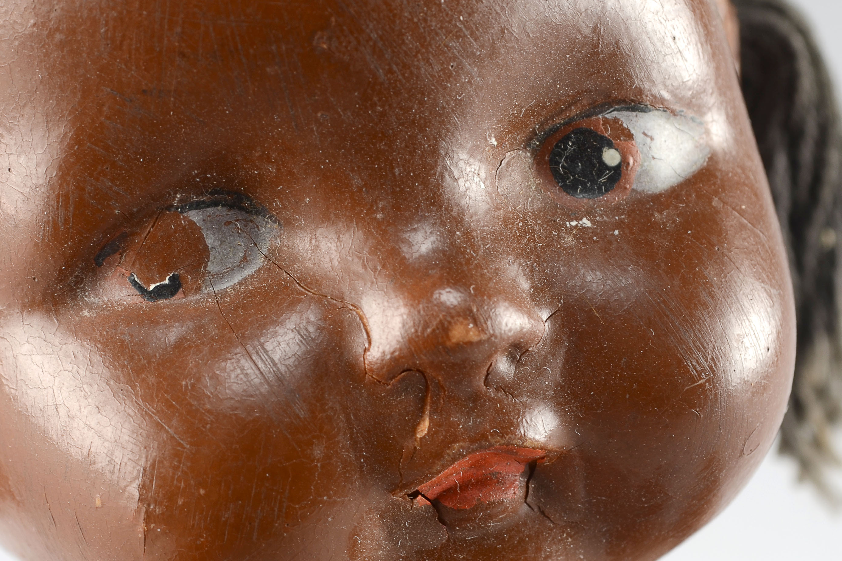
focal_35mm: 128
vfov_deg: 10.7
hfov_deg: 16.0
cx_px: 252
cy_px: 259
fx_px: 2994
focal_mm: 48
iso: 100
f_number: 11
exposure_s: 1/80
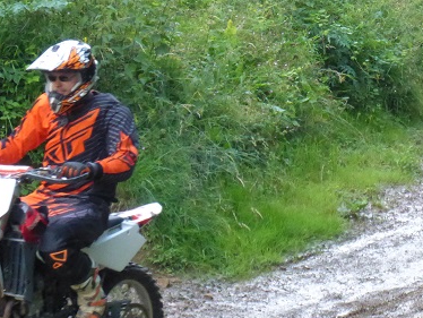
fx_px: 1944
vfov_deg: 9.3
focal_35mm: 159
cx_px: 359
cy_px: 54
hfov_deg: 12.3
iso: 1250
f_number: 5.6
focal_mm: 15.3
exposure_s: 1/400
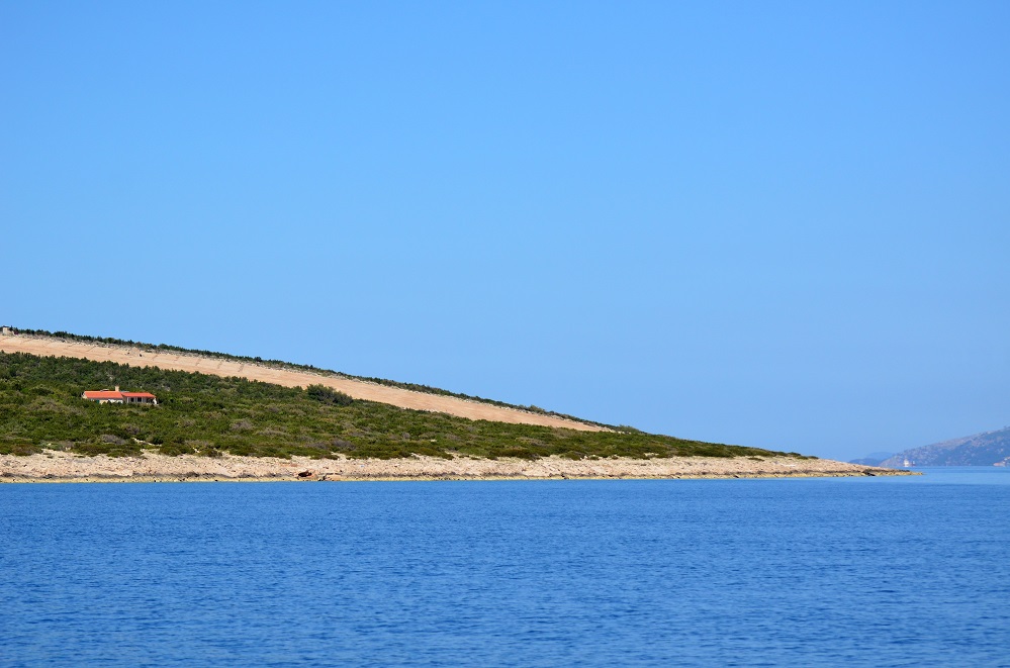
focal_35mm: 117
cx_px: 505
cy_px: 334
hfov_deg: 17.5
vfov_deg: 11.7
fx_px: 3275
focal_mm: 78
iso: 400
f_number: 4.5
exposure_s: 1/3200
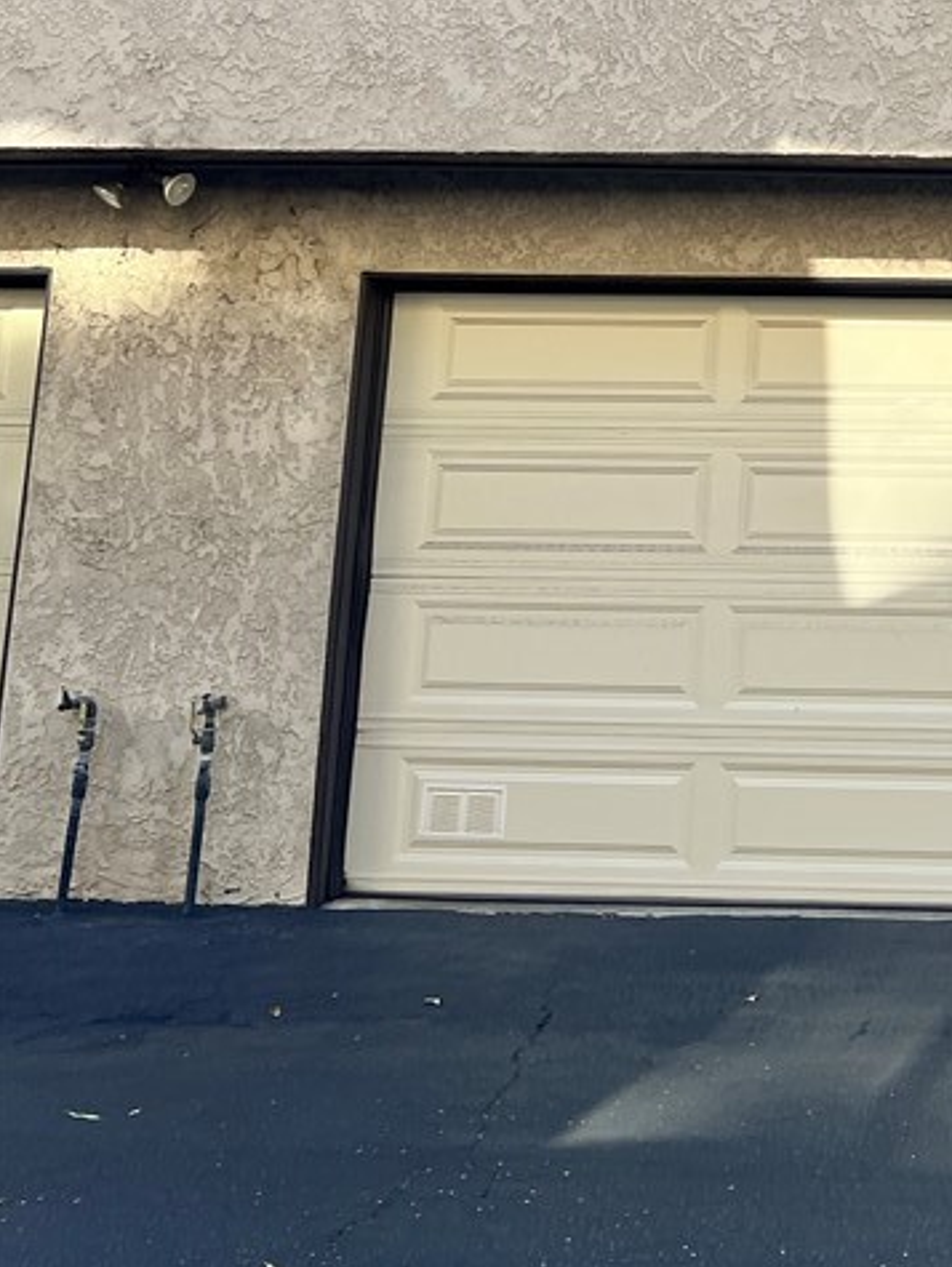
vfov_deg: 31.6
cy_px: -11
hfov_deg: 24.6
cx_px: 1019
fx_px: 2051
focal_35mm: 56
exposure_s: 1/607
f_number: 1.5
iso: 50
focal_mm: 5.7
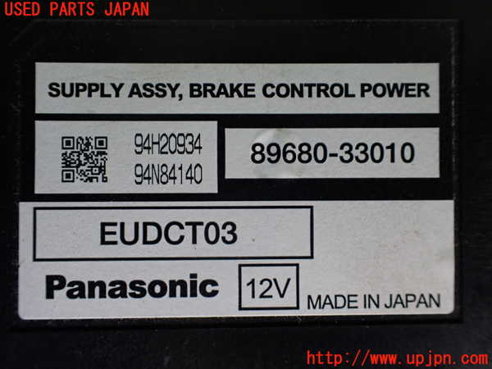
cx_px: 246
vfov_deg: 46.8
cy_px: 184
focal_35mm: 30
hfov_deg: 60.0
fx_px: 426
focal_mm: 5.4
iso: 250
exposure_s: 1/125
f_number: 2.3
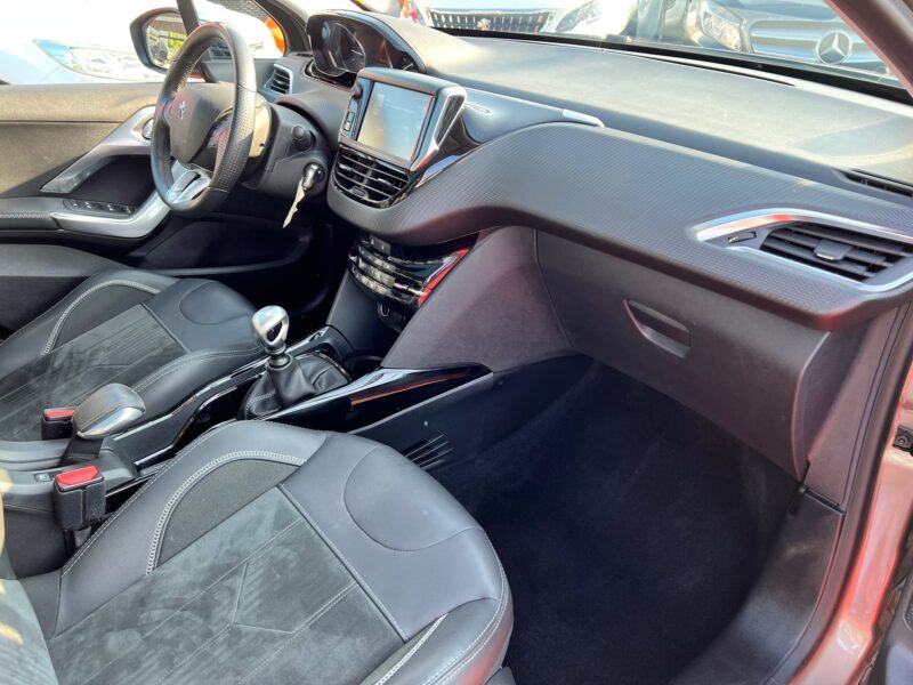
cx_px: 456
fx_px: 686
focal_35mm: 26
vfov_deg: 53.1
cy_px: 342
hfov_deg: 67.3
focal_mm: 5.7
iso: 80
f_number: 1.5
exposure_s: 1/121
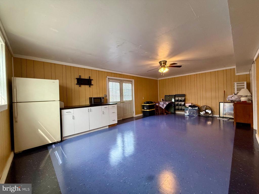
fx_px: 105
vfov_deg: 85.7
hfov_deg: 102.1
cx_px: 130
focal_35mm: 14
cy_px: 97
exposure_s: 1/120
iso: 250
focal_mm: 2.22
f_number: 2.2
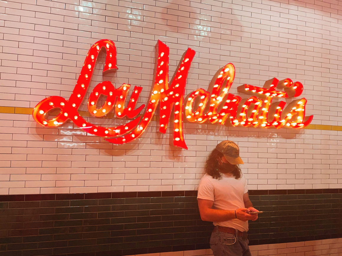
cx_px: 171
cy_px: 128
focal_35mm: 26
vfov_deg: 53.1
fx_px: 257
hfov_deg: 67.3
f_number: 1.6
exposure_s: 1/60
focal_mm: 4.2
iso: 125
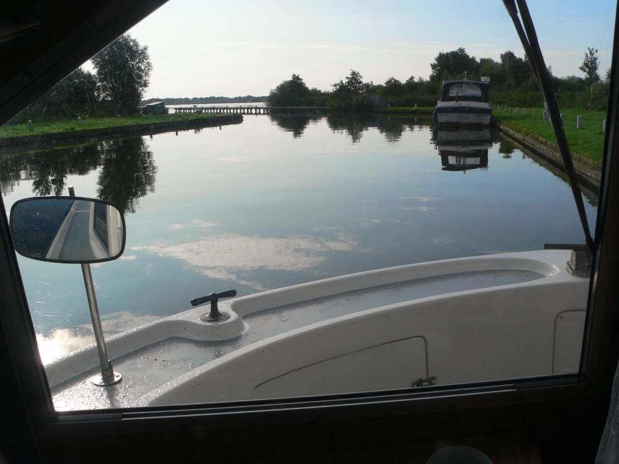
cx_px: 310
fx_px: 644
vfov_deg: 39.7
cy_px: 232
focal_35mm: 36
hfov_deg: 51.4
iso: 80
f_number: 5.2
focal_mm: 6
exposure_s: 1/500
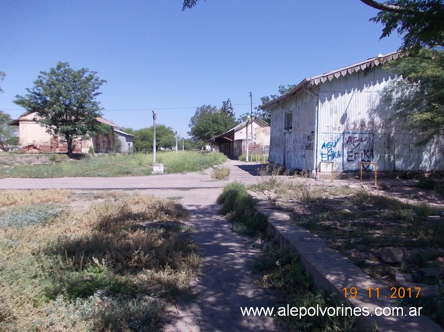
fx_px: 359
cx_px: 222
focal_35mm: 28
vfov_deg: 49.7
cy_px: 166
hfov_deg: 63.5
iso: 80
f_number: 5.4
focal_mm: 4
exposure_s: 1/320
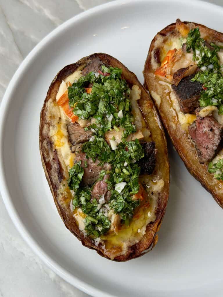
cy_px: 148
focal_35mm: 48
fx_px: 412
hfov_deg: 30.3
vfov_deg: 39.7
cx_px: 112
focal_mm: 6.76
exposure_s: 1/254
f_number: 1.78
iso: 64
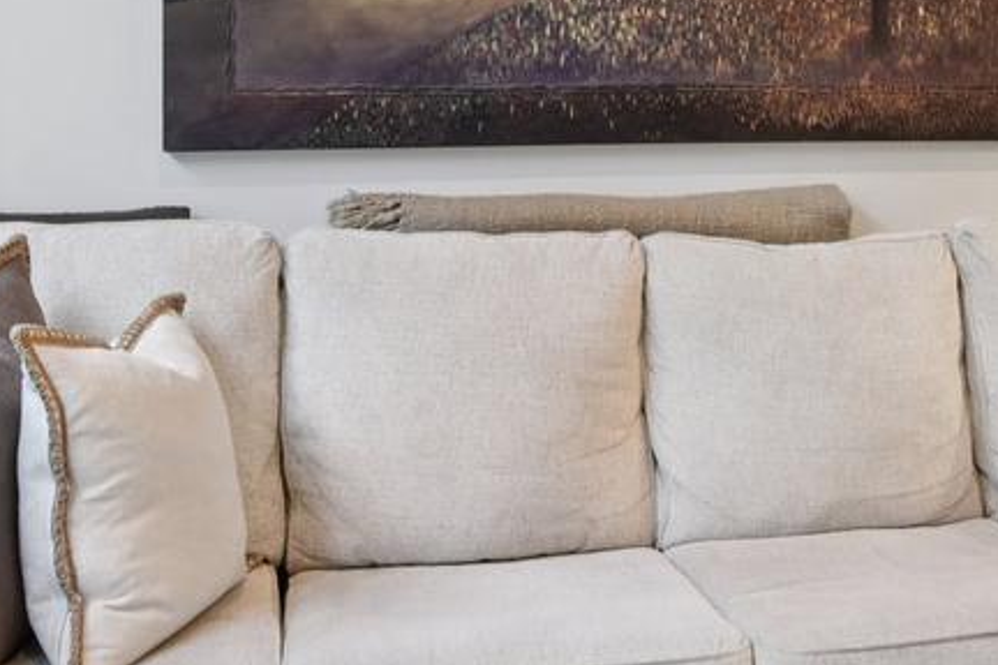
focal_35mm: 60
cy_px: 59
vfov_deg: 22.1
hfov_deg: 32.7
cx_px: 751
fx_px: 1663
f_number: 8
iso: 400
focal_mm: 18
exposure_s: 1/15
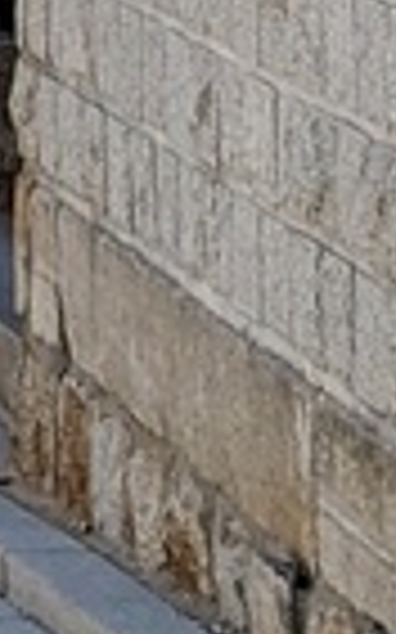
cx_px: -504
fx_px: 6378
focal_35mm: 369
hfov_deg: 3.5
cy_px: -863
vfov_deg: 5.5
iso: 51
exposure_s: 1/1949
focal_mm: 6.81
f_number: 1.85
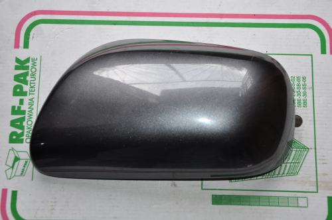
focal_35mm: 60
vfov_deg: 22.6
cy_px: 110
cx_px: 166
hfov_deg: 33.4
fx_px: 553
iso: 320
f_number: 4.5
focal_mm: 40
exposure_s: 1/100
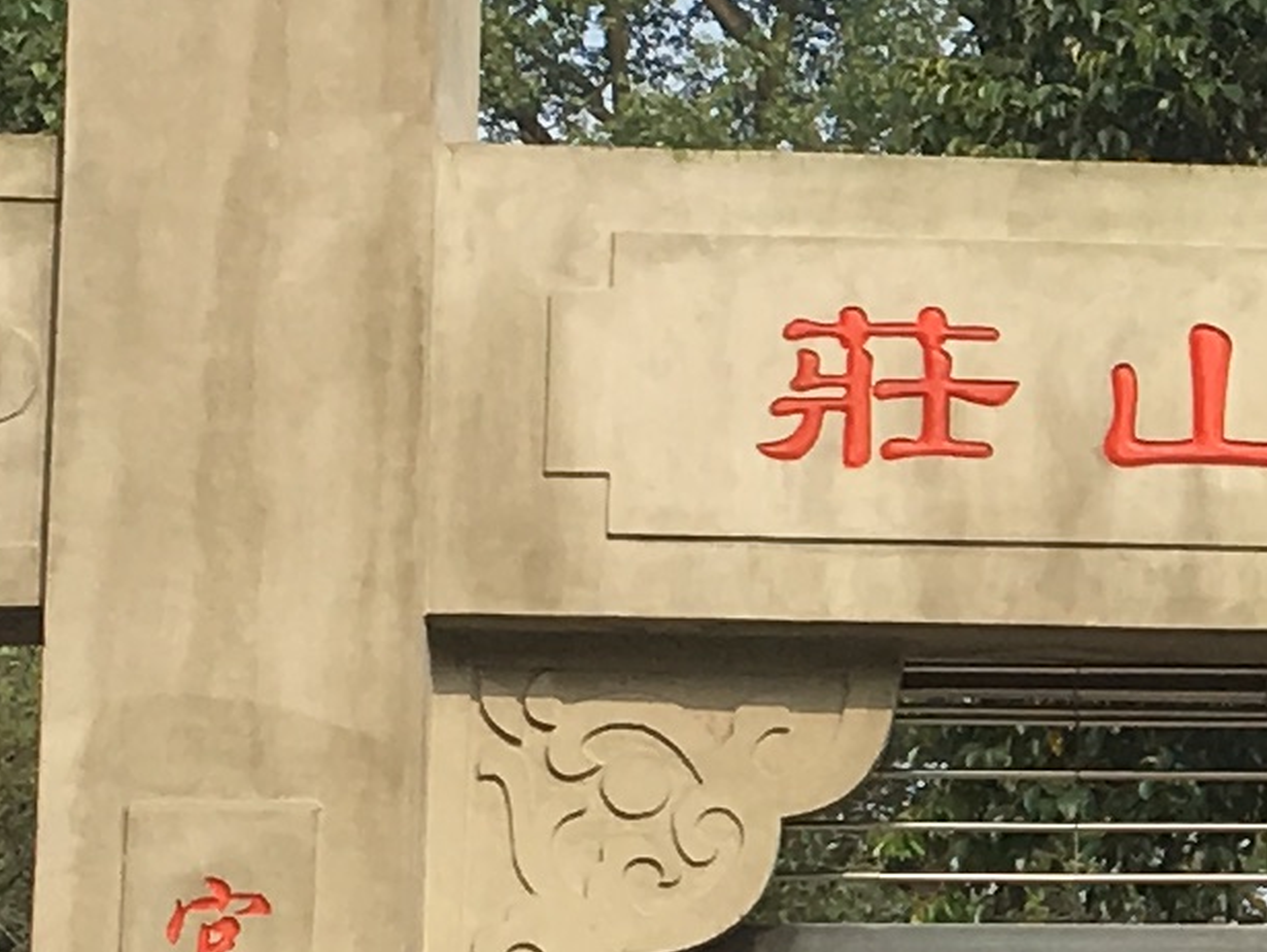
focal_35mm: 190
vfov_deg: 7.8
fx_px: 6958
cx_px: 2524
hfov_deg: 9.7
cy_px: 740
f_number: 2.2
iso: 25
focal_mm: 4.15
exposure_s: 1/1054
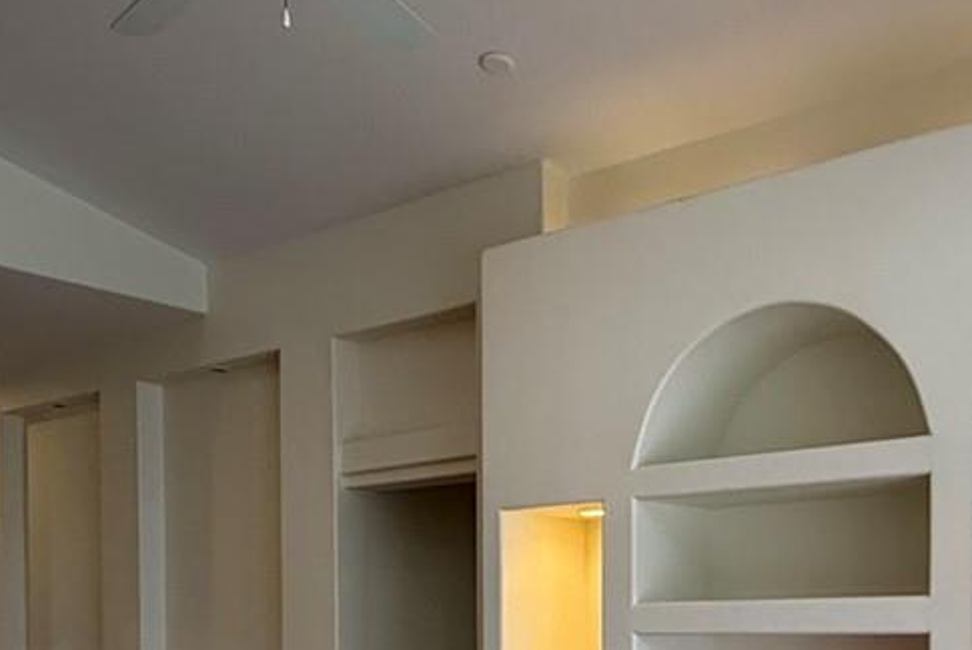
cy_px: 678
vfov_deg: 26.3
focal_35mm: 48
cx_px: 441
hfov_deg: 41.1
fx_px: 1297
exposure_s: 1/120
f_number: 2.2
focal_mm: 2.22
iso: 160
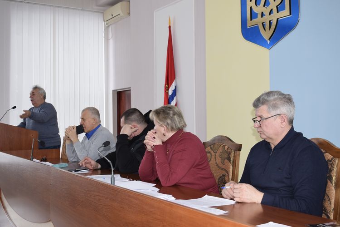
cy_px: 114
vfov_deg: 28.9
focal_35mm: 46
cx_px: 170
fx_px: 439
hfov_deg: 42.3
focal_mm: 31
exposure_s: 1/125
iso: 500
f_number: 5.6
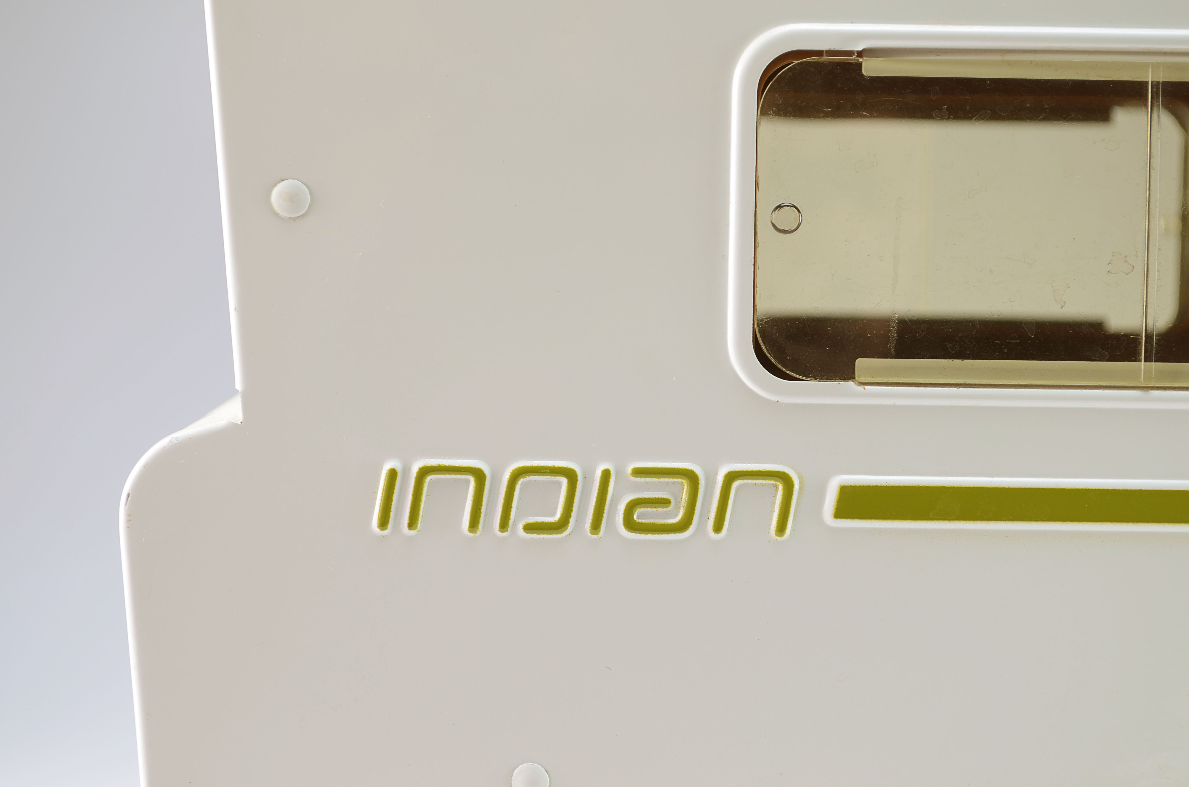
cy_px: 394
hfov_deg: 24.7
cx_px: 594
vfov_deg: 16.5
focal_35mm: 82
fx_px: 2719
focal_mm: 55
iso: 100
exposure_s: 1/80
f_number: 8
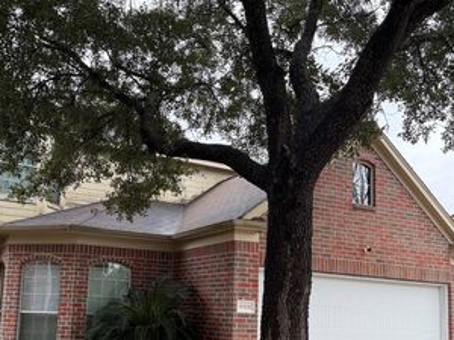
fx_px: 525
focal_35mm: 40
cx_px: 177
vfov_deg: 35.3
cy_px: 249
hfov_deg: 46.5
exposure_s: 1/494
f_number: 1.78
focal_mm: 6.76
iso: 100
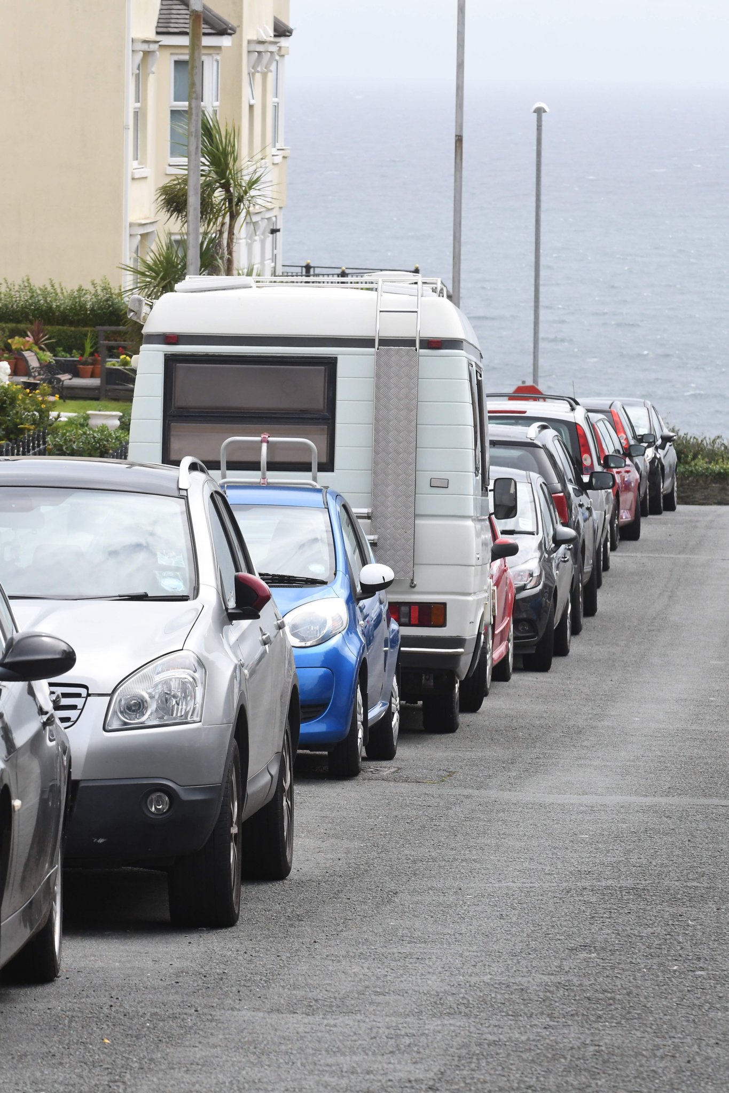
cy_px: 546
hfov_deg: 6.8
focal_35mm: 202
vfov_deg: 10.2
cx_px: 364
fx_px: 6151
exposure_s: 1/1250
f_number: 18
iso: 1250
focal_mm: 135
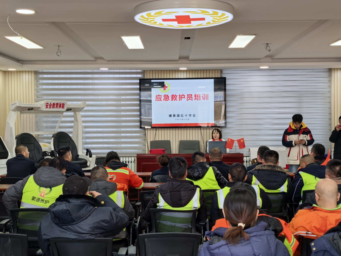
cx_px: 170
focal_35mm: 48
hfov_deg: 39.7
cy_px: 128
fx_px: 473
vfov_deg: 30.3
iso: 50
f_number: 1.4
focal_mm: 6.98
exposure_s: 1/205
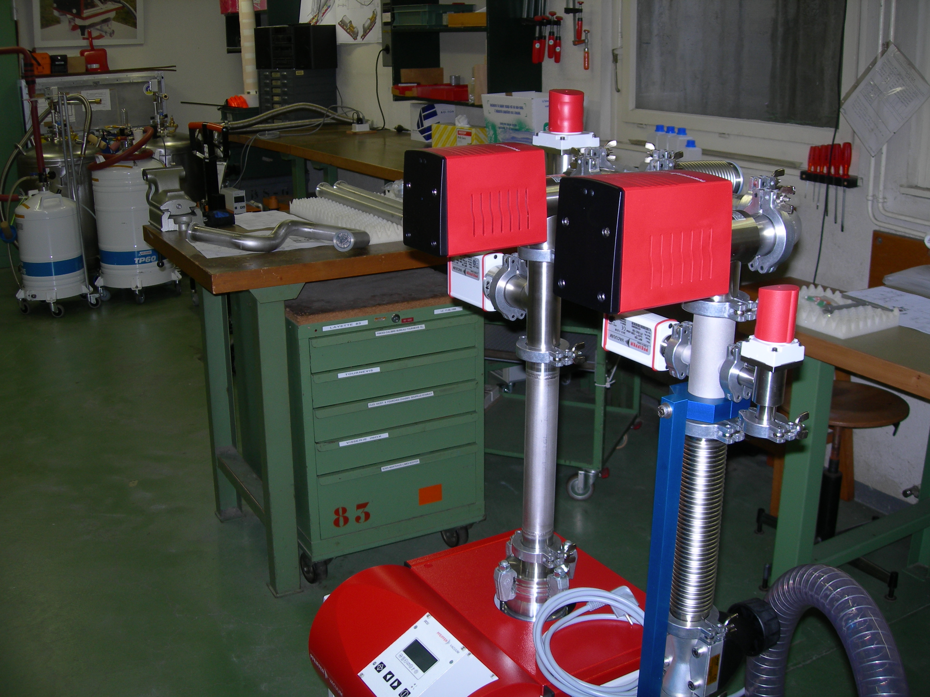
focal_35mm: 38
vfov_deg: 37.7
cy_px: 348
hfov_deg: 49.0
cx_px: 465
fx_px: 1021
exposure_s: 1/60.1
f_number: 2.8
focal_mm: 7.8
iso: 50
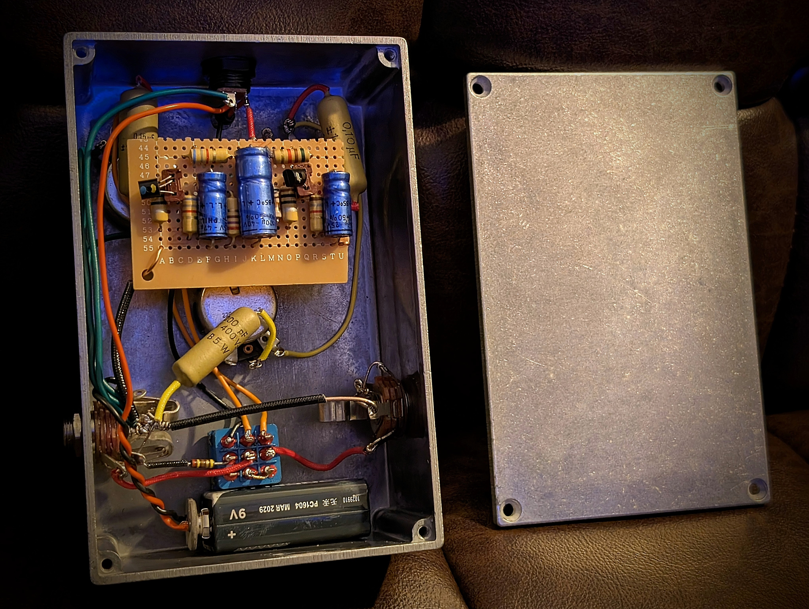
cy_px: 304
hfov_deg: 38.9
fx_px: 1147
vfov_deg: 29.7
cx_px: 404
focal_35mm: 49
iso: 295
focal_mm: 6.9
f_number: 1.68
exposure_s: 1/16.7
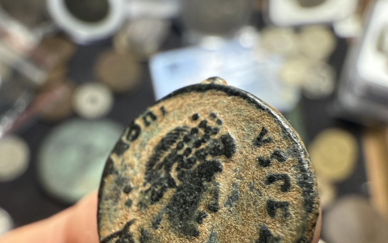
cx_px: 194
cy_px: 203
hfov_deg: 56.7
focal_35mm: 34
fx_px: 360
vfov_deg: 35.7
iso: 250
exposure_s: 1/72
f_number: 2.2
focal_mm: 2.22
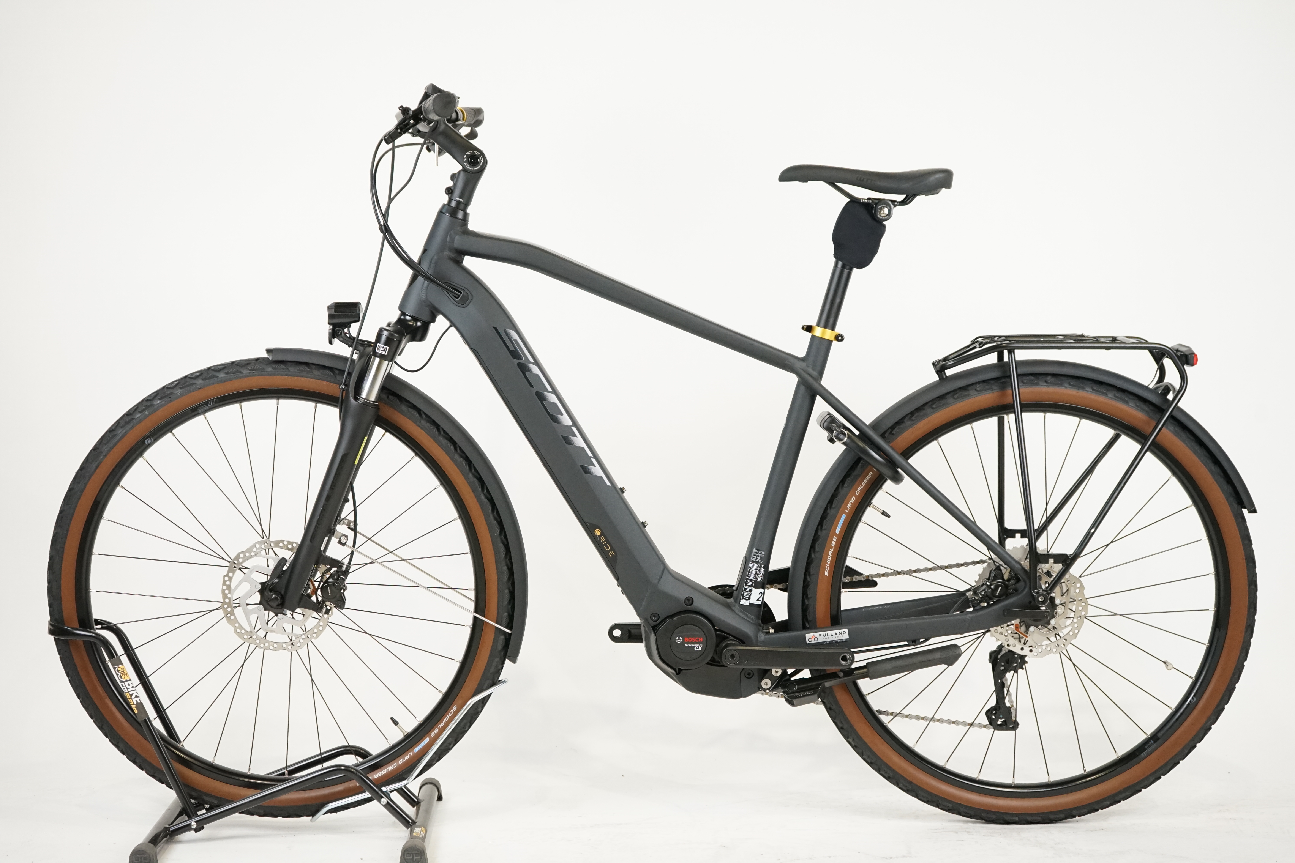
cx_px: 648
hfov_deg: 36.9
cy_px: 432
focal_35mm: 54
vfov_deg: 25.1
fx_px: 1942
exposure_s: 1/200
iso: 3200
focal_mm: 54
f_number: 5.6
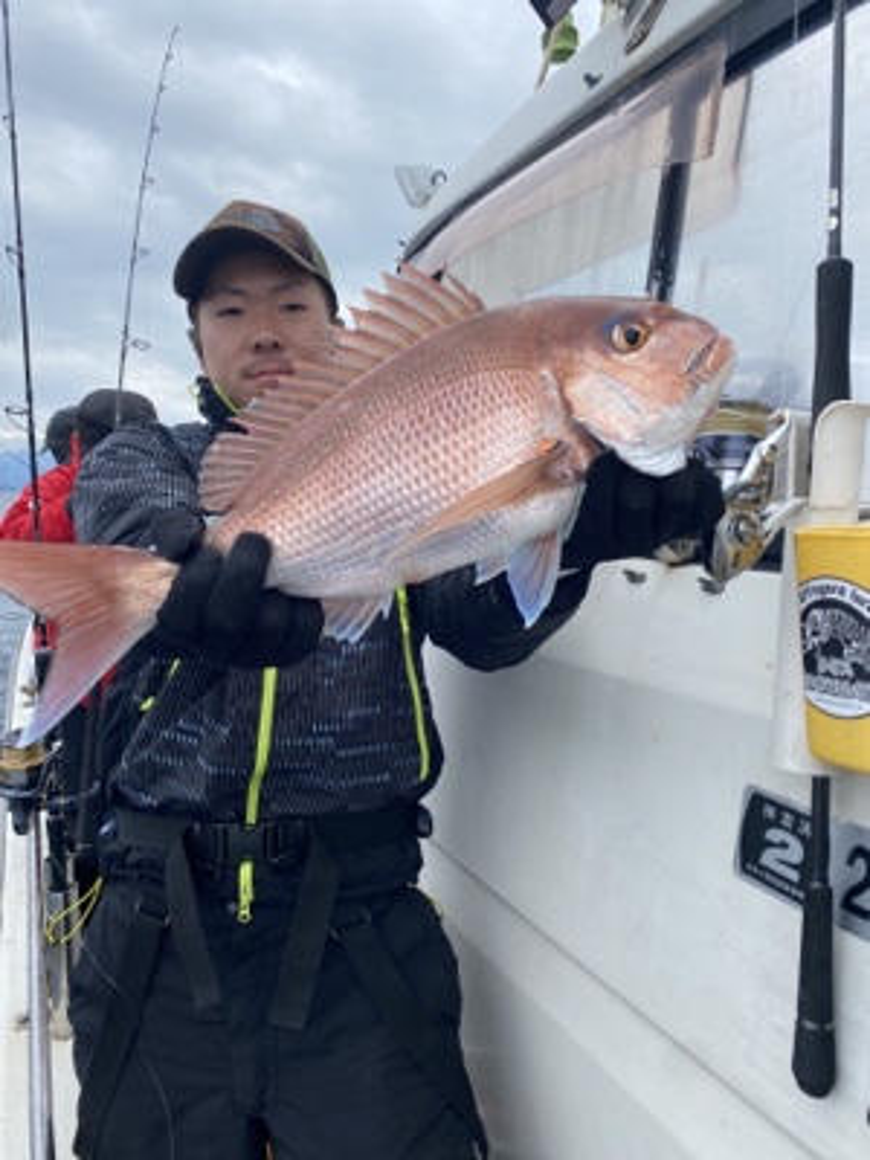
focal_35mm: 26
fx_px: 871
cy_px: 580
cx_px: 435
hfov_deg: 53.1
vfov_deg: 67.3
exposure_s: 1/762
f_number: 1.8
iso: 32
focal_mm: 4.25
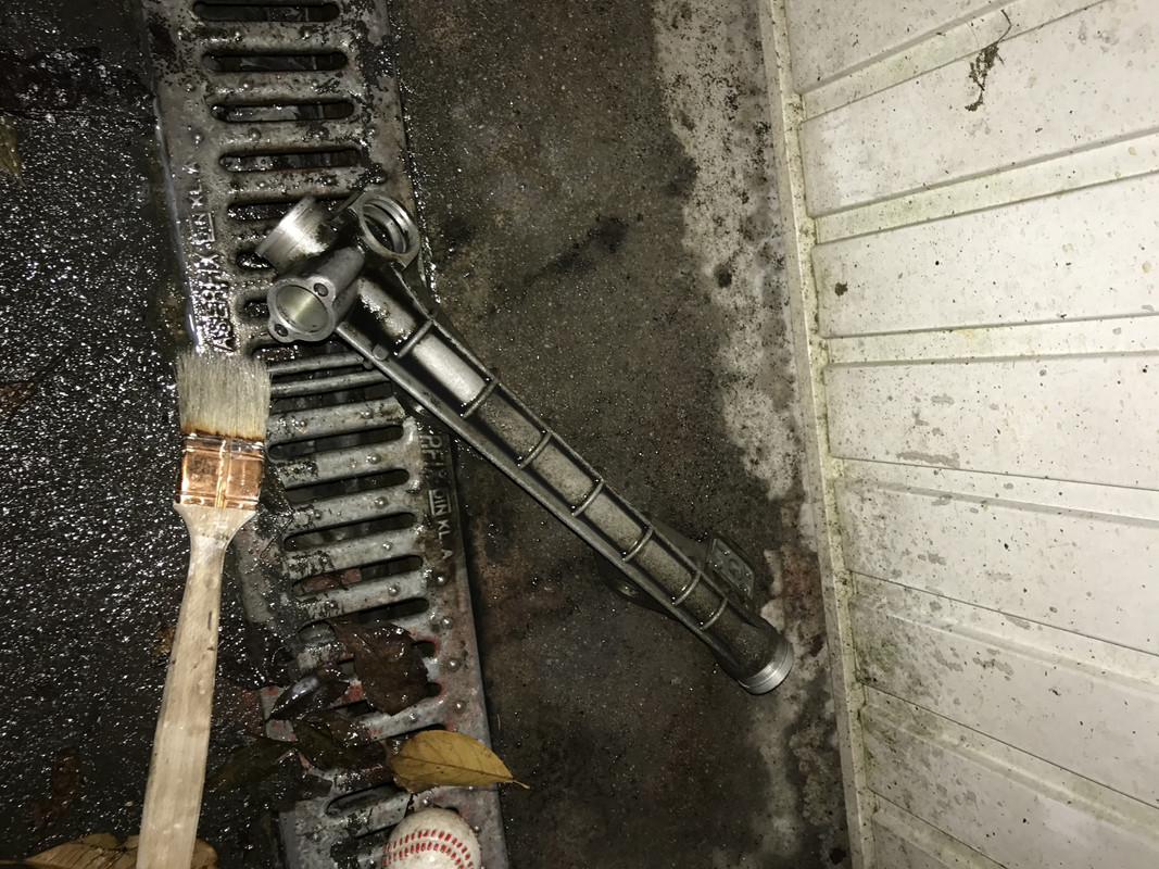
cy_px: 434
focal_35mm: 28
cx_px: 580
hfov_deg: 63.4
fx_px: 937
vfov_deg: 49.7
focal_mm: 3.99
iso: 25
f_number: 1.8
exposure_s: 1/17
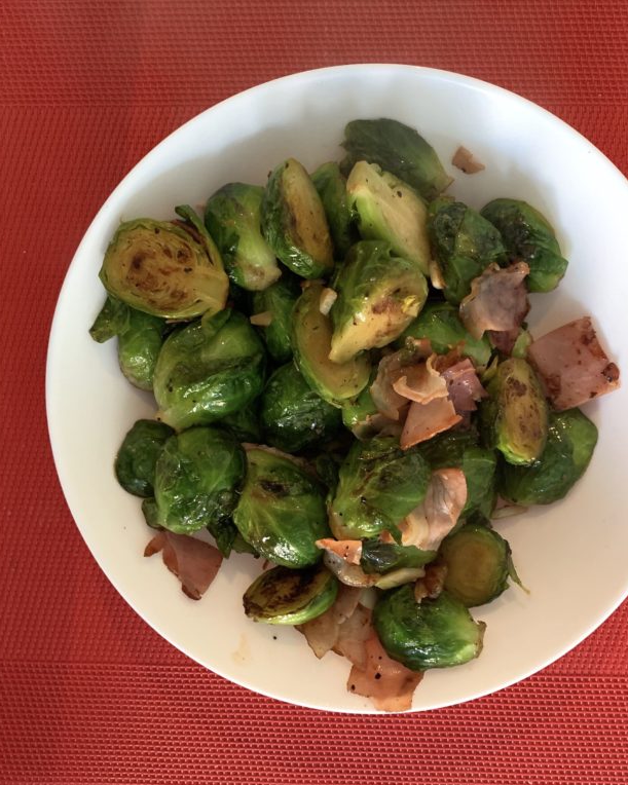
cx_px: 366
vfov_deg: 52.8
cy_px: 394
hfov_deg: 43.2
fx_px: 790
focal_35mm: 34
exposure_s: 1/50
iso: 400
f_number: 1.8
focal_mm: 4.25
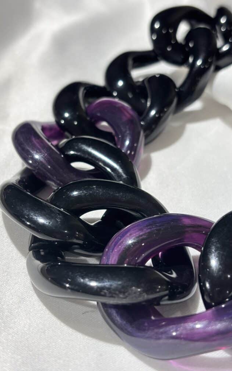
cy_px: 186
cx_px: 123
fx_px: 567
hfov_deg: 23.1
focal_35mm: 56
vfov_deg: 36.3
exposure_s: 1/100
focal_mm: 5.96
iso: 32
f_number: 1.6
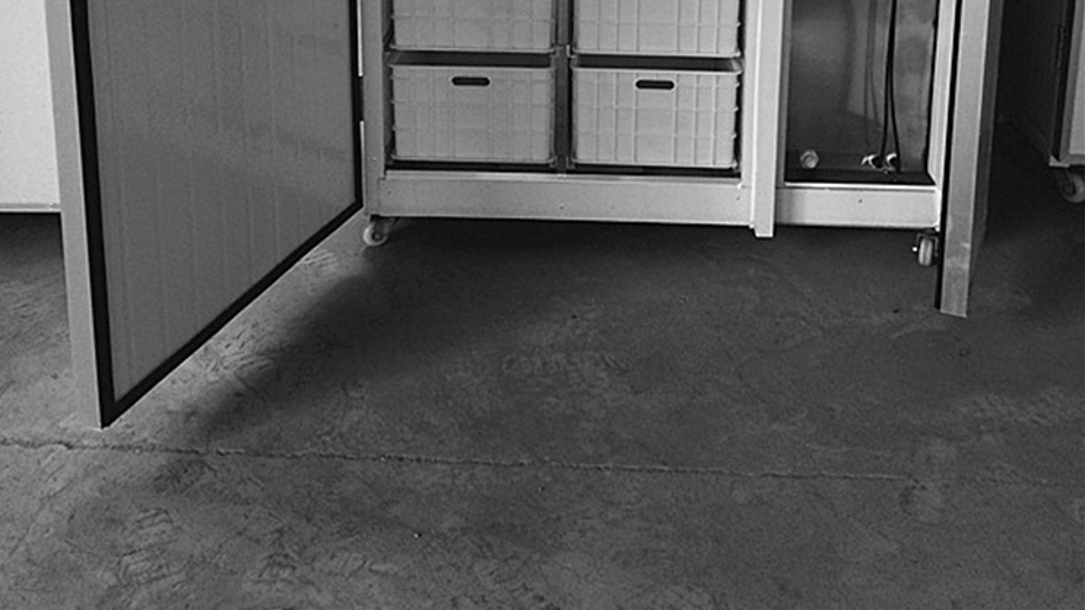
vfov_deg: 25.0
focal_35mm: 44
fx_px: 1266
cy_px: -77
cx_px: 539
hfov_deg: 46.4
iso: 32
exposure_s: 1/60
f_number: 2.2
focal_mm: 4.12
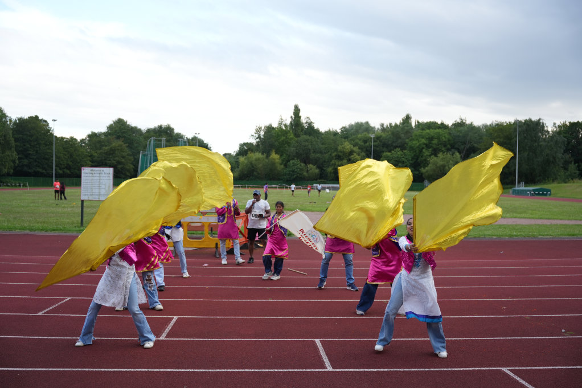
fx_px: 617
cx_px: 291
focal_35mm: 38
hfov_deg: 50.5
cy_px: 194
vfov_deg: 34.9
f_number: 2.8
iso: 250
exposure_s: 1/640
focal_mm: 38.2
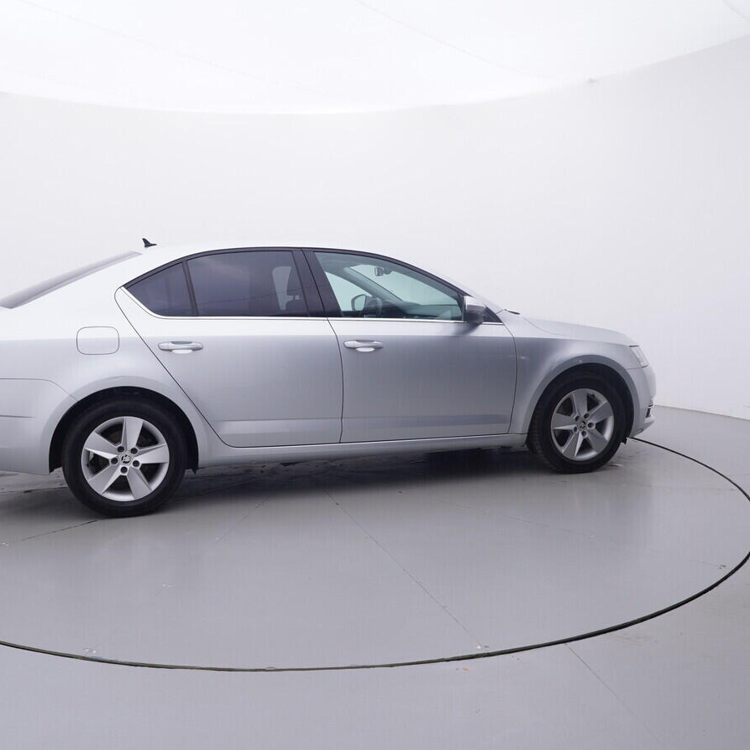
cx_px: 302
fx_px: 752
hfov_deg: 52.7
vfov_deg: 53.0
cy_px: 369
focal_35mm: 31
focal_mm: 15
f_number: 5
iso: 200
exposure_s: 1/80
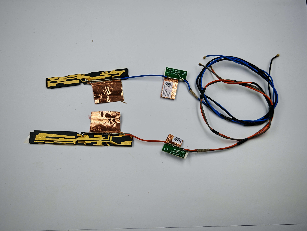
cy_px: 116
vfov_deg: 38.7
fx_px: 328
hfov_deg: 50.1
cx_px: 154
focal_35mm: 37
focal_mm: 6.67
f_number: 1.9
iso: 50
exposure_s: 1/390
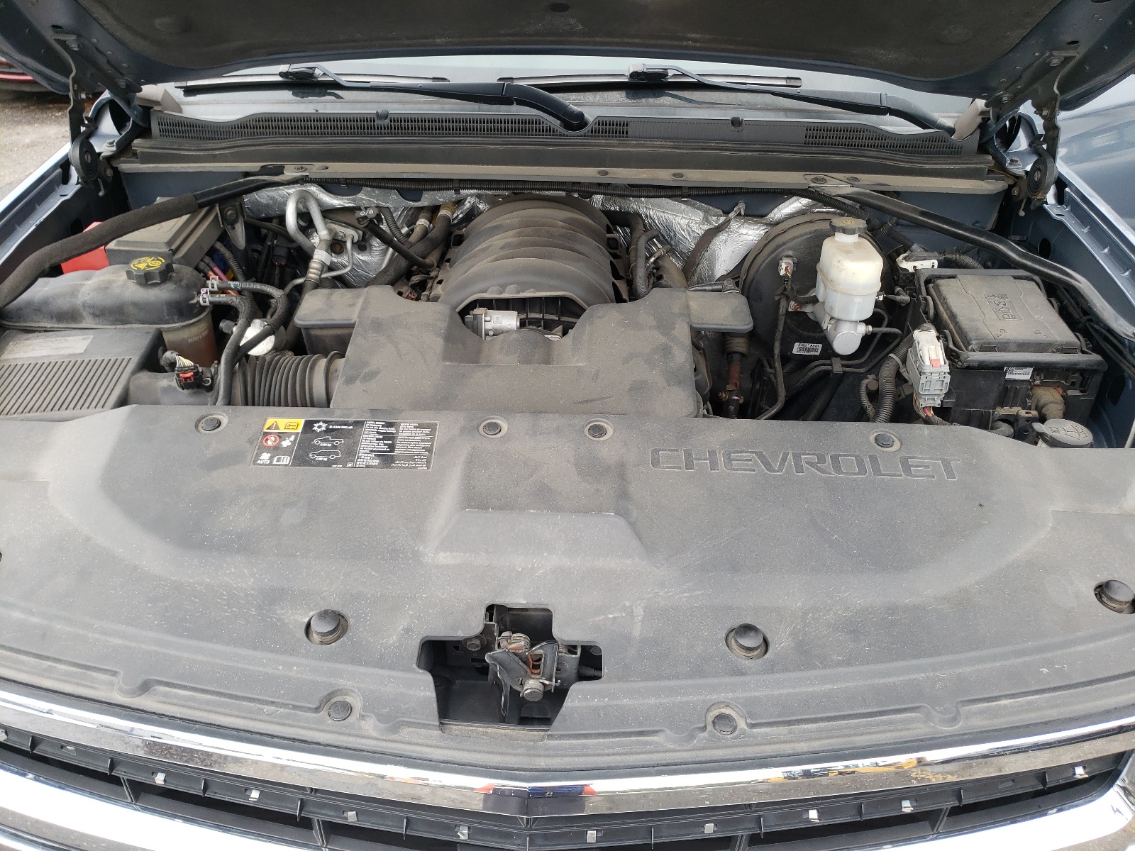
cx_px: 568
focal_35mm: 26
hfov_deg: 67.3
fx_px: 852
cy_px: 426
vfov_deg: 53.1
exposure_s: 1/128
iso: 50
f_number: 1.5
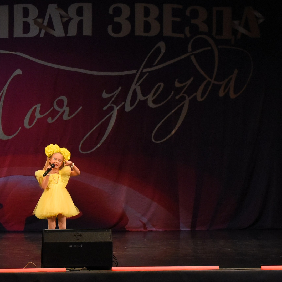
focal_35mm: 142
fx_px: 1309
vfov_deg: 12.3
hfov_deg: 12.3
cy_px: 173
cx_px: 62
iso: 5000
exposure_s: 1/640
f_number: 3.5
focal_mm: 70
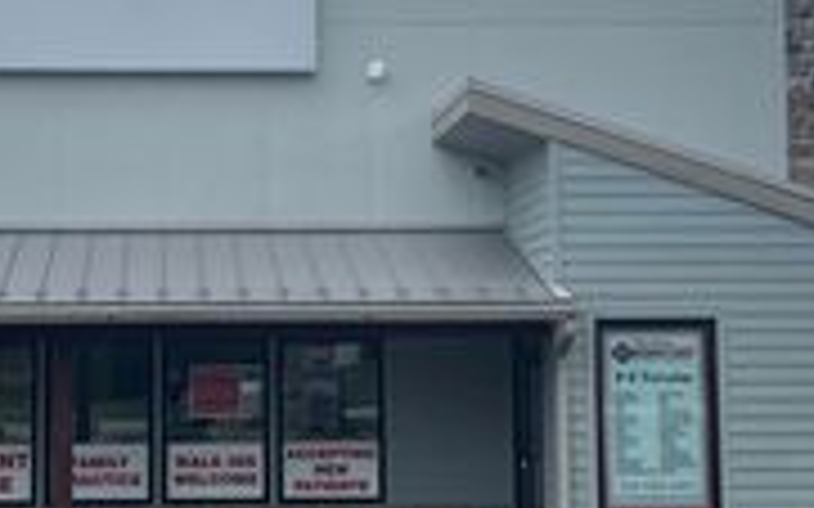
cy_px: 267
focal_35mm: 76
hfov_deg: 27.0
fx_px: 1685
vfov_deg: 17.1
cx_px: 261
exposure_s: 1/4292
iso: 32
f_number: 1.6
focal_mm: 4.2
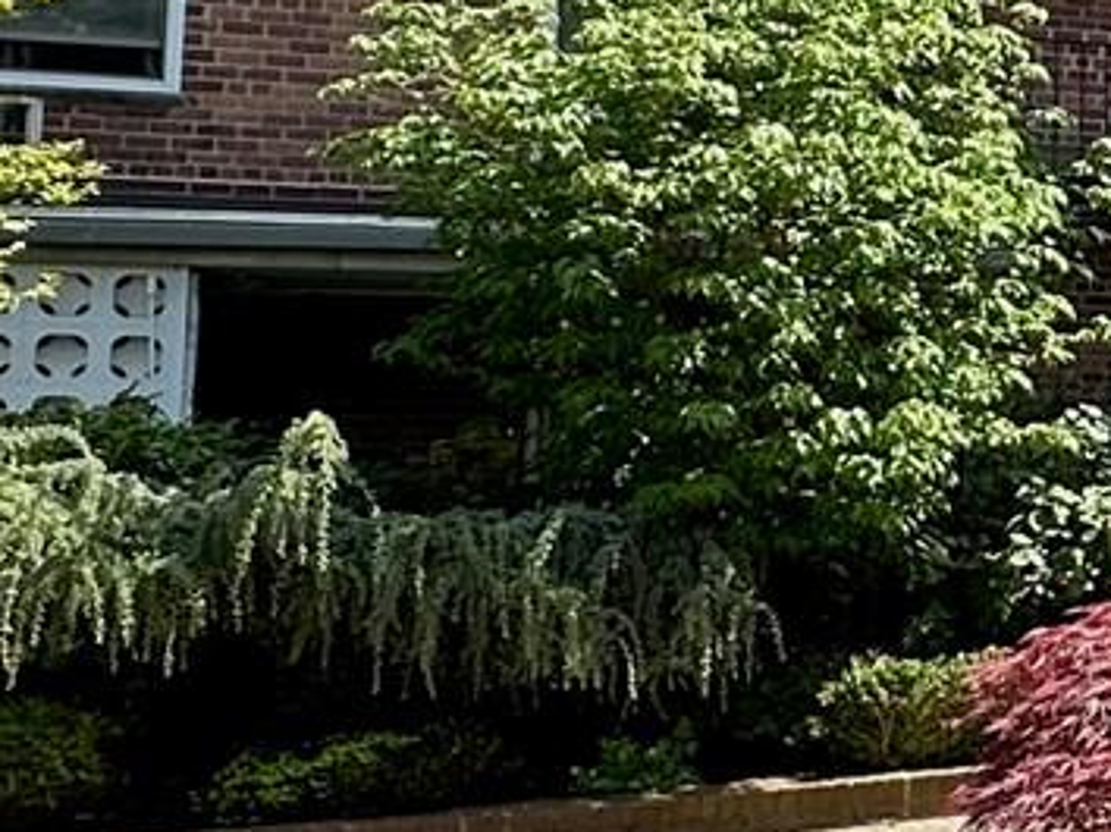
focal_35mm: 81
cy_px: 213
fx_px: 2598
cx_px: 1858
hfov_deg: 19.5
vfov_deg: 18.1
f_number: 2.2
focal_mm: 2.22
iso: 40
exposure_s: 1/302
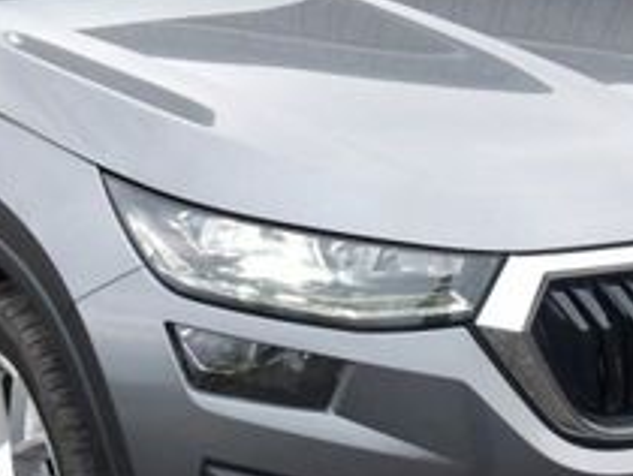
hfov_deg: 25.2
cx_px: 416
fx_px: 1410
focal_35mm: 77
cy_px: 250
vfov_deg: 19.2
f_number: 3
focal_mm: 4.9
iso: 100
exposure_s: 1/108
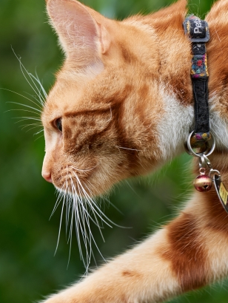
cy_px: 173
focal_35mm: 469
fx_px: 4115
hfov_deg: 3.2
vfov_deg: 4.2
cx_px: 119
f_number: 5
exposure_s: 1/320
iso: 320
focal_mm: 200
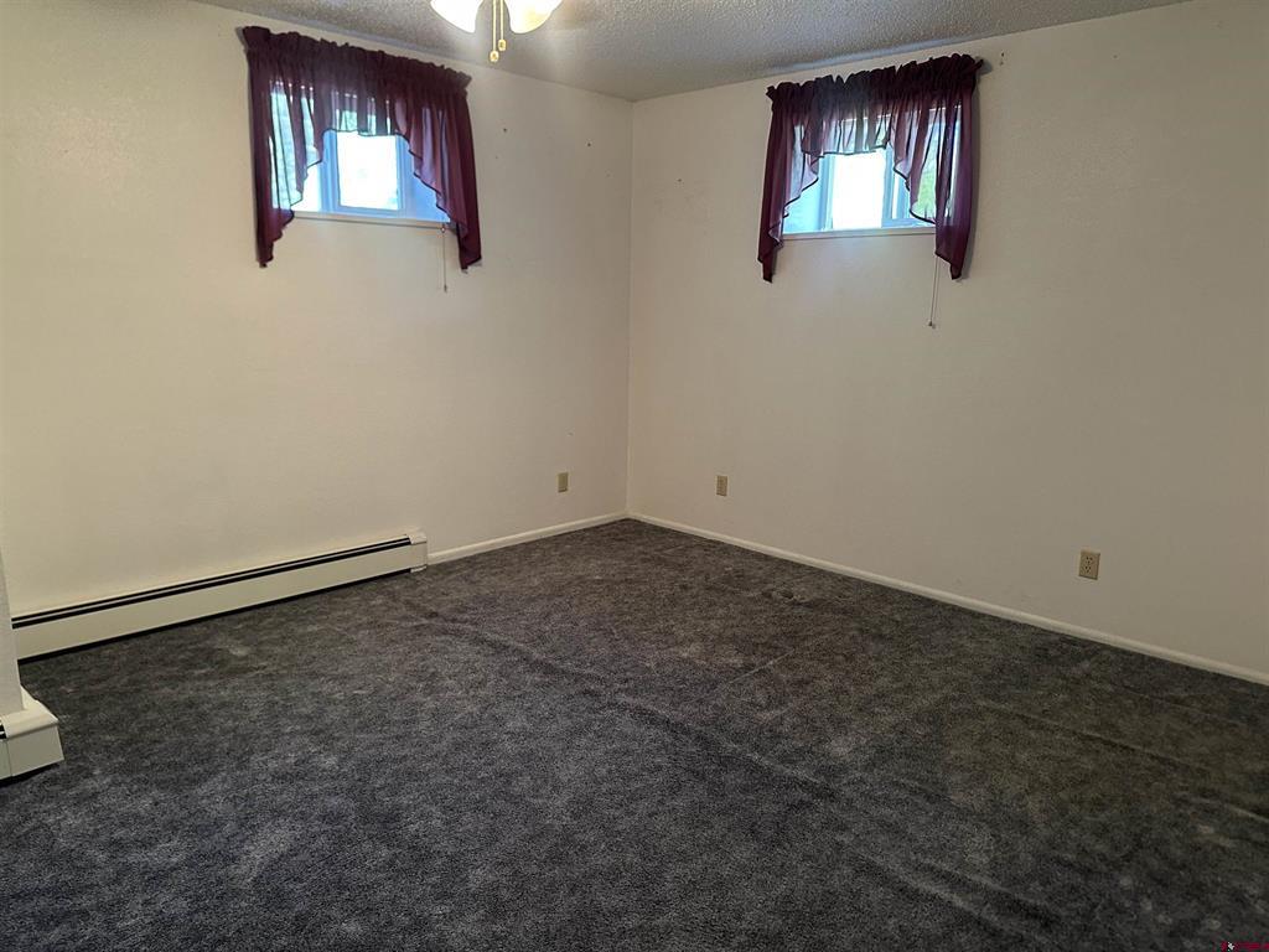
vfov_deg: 56.8
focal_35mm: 24
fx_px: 880
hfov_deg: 71.6
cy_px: 476
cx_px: 634
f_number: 1.78
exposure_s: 1/60
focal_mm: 6.86
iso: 400
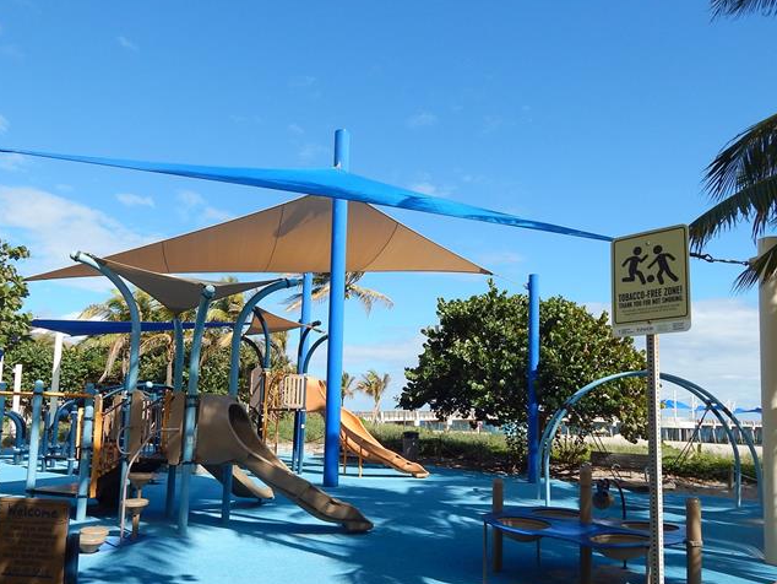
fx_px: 651
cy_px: 356
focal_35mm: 29
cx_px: 365
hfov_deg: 61.6
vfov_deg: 47.9
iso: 125
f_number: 6
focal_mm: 4
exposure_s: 1/500
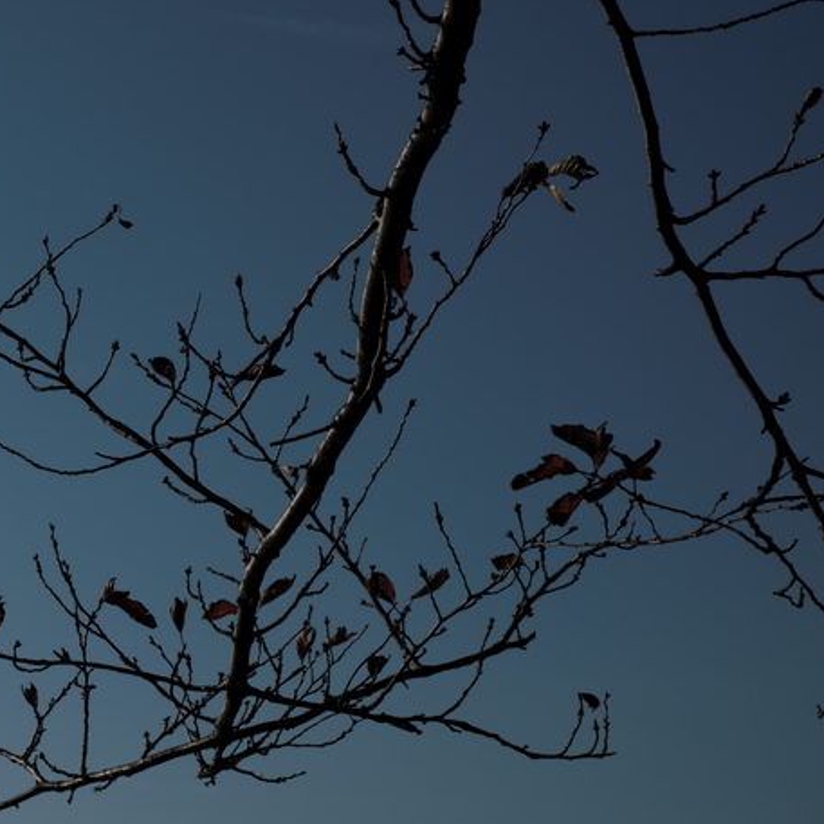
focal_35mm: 101
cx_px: -50
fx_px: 2720
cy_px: 466
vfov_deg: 17.2
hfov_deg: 16.8
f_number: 11
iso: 200
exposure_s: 1/1100
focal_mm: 35
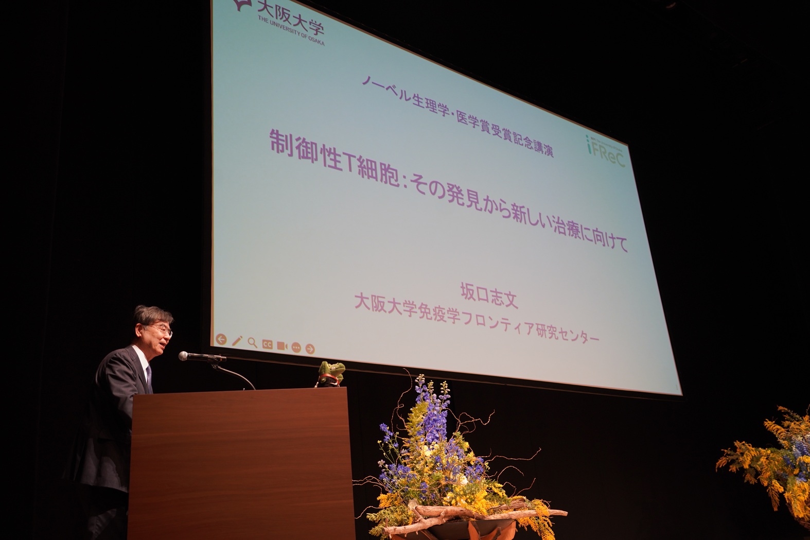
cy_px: 270
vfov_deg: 41.1
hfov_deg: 58.7
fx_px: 720
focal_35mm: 32
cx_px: 405
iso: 800
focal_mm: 32
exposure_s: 1/160
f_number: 4
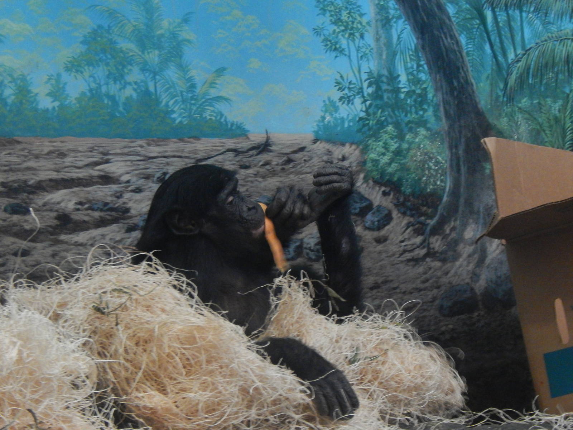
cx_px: 286
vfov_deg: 8.2
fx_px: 3013
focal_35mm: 182
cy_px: 215
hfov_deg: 10.9
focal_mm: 32.8
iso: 800
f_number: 5.3
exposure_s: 1/15
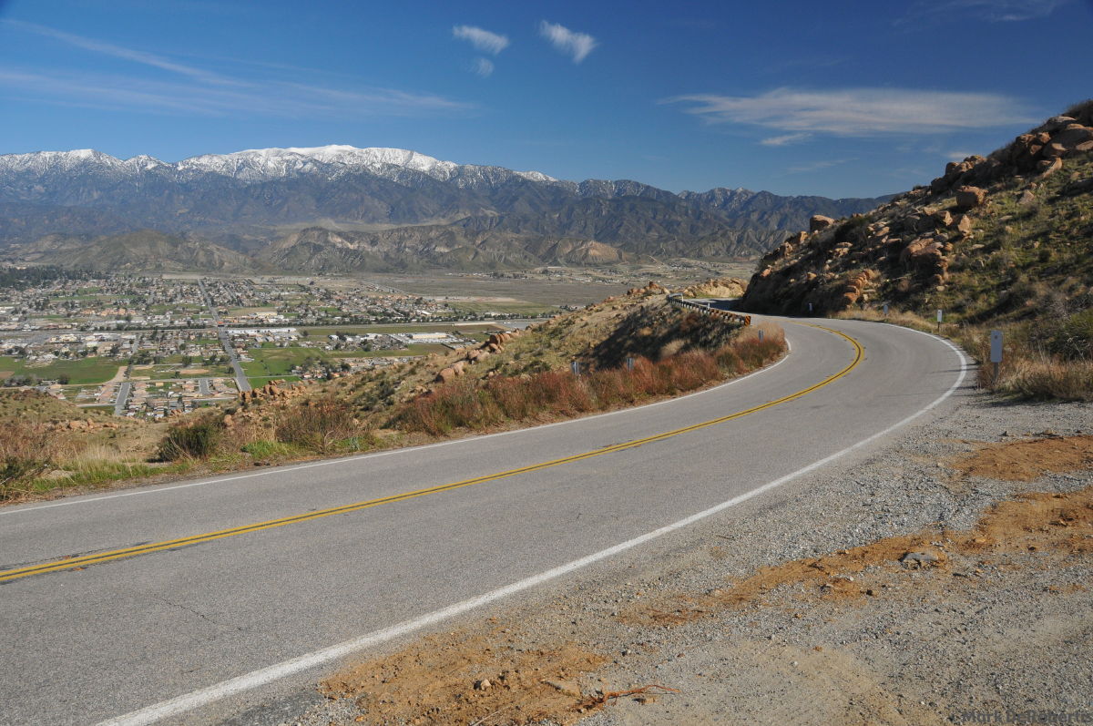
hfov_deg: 67.4
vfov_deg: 47.8
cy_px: 363
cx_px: 546
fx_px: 819
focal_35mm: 27
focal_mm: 18
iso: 500
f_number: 9
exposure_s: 1/320
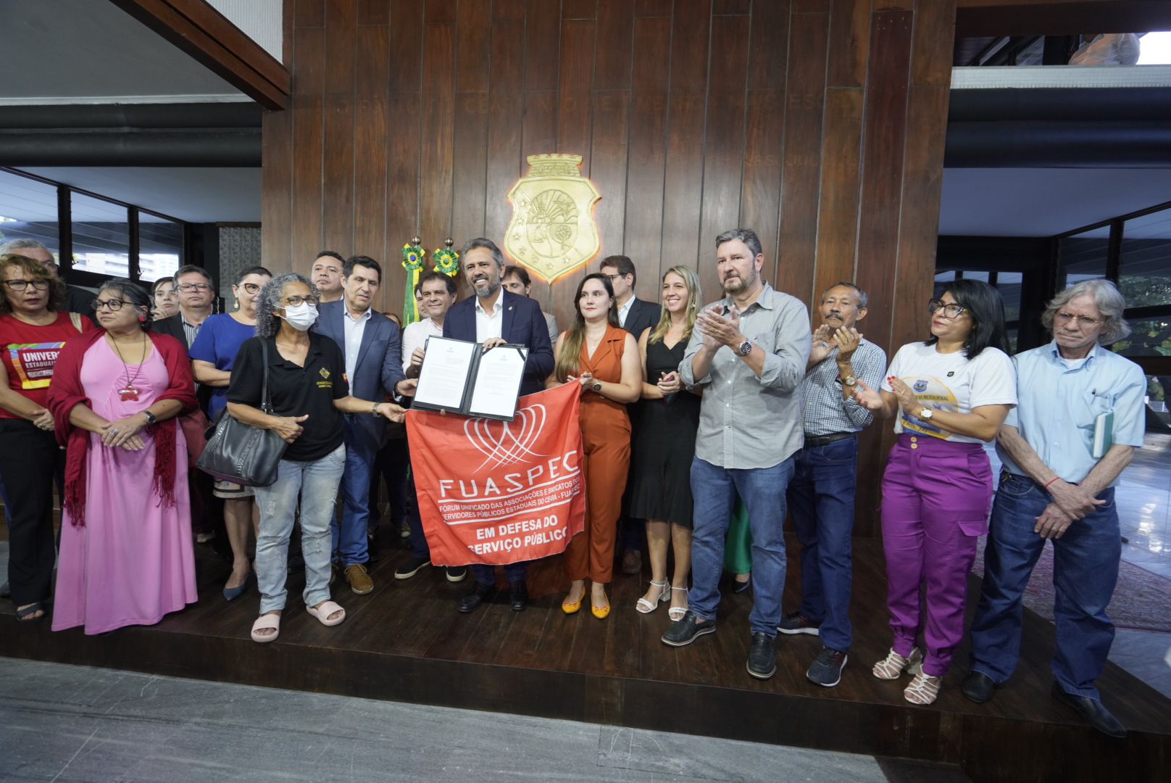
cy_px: 392
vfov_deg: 73.8
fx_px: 521
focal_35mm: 16
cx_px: 586
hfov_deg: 96.7
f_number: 4
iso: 1250
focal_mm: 16
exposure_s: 1/200
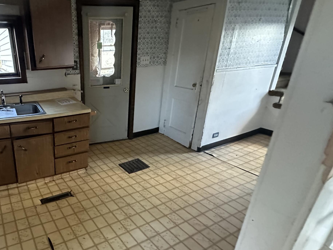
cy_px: 144
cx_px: 84
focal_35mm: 23
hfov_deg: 69.1
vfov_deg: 58.6
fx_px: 221
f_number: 2.2
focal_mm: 2.22
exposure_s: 1/60
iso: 1250
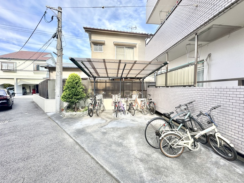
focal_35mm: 14
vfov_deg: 85.7
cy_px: 92
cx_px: 122
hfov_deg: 102.1
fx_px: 99
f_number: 2.2
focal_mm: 2.22
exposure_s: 1/364
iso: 40
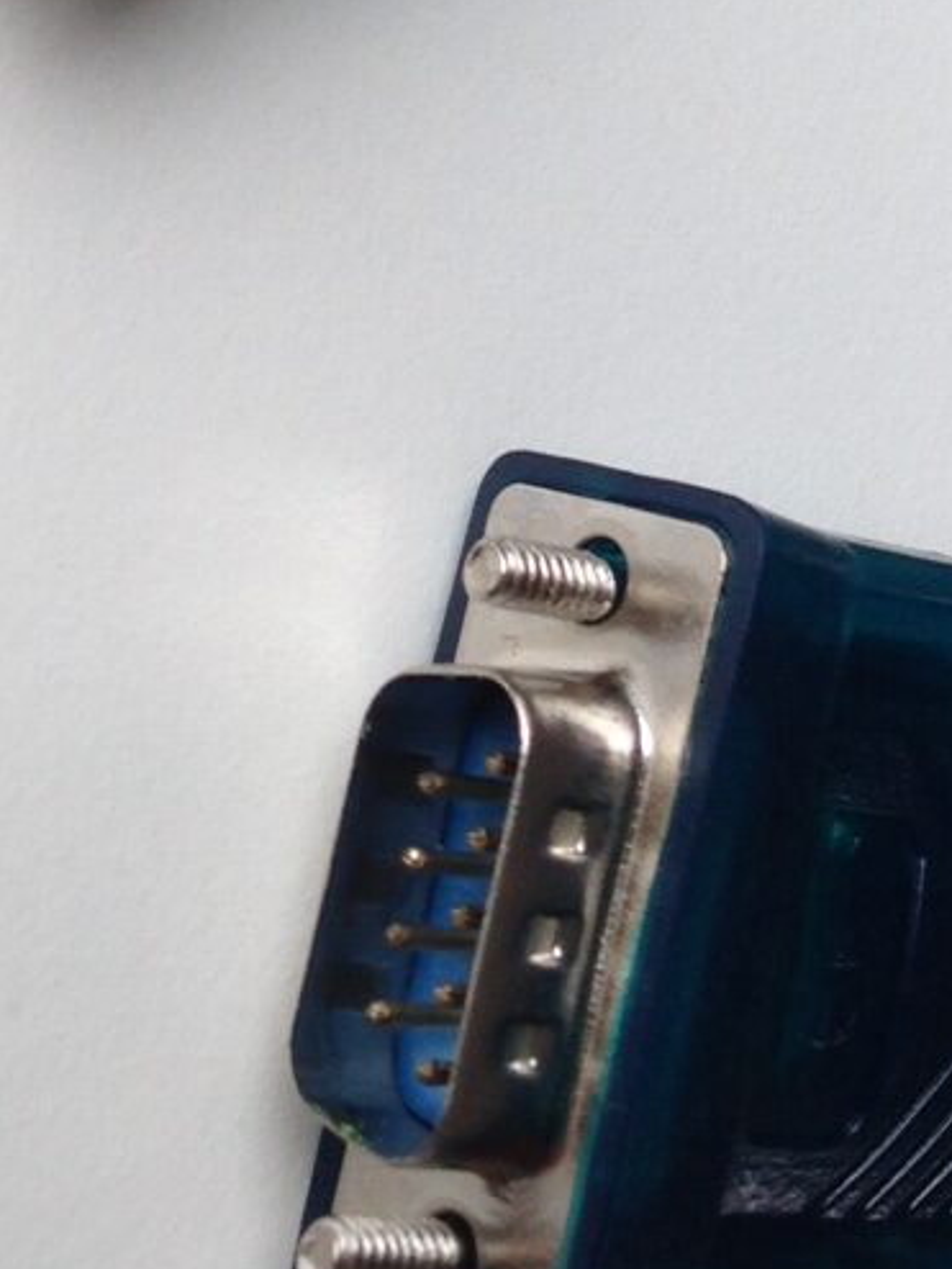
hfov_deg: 13.5
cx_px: 865
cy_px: -57
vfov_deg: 17.5
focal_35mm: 109
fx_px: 3993
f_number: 2.4
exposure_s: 1/188
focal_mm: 4.12
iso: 50
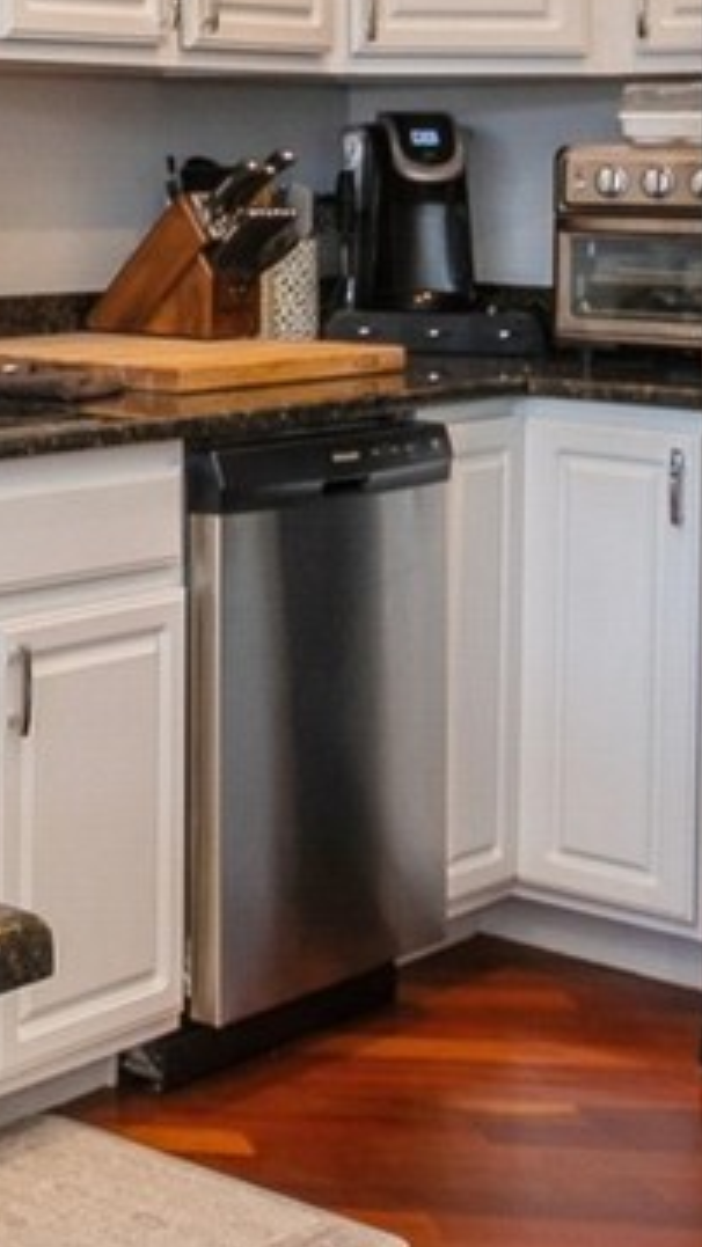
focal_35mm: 71
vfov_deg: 28.4
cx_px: -719
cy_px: 80
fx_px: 2349
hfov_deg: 14.2
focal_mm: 10
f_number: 7.1
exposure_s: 1/5
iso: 125
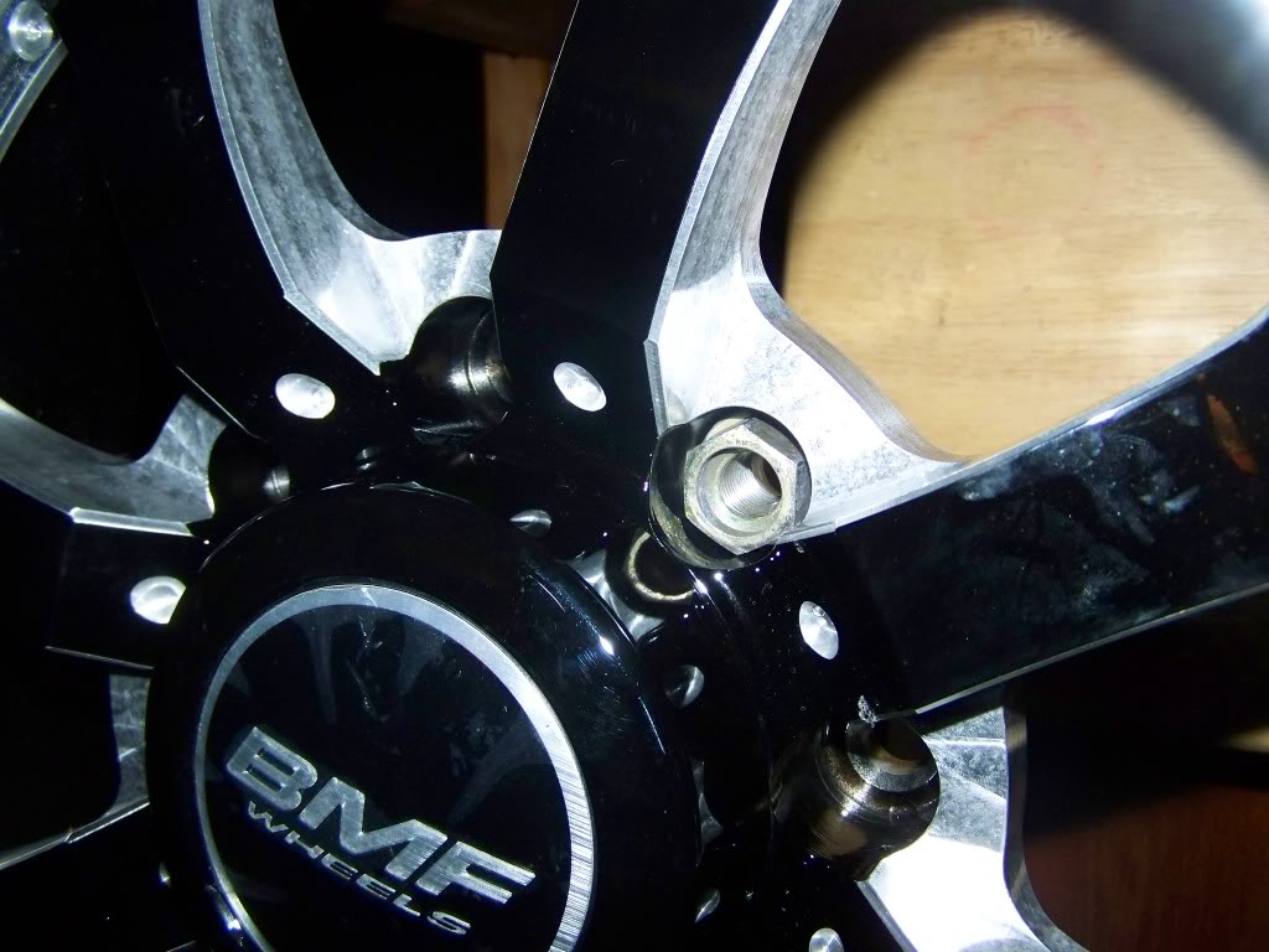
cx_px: 634
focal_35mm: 38
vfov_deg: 37.7
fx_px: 1393
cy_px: 476
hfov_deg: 49.0
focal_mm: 6.3
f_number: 2.8
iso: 200
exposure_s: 1/30
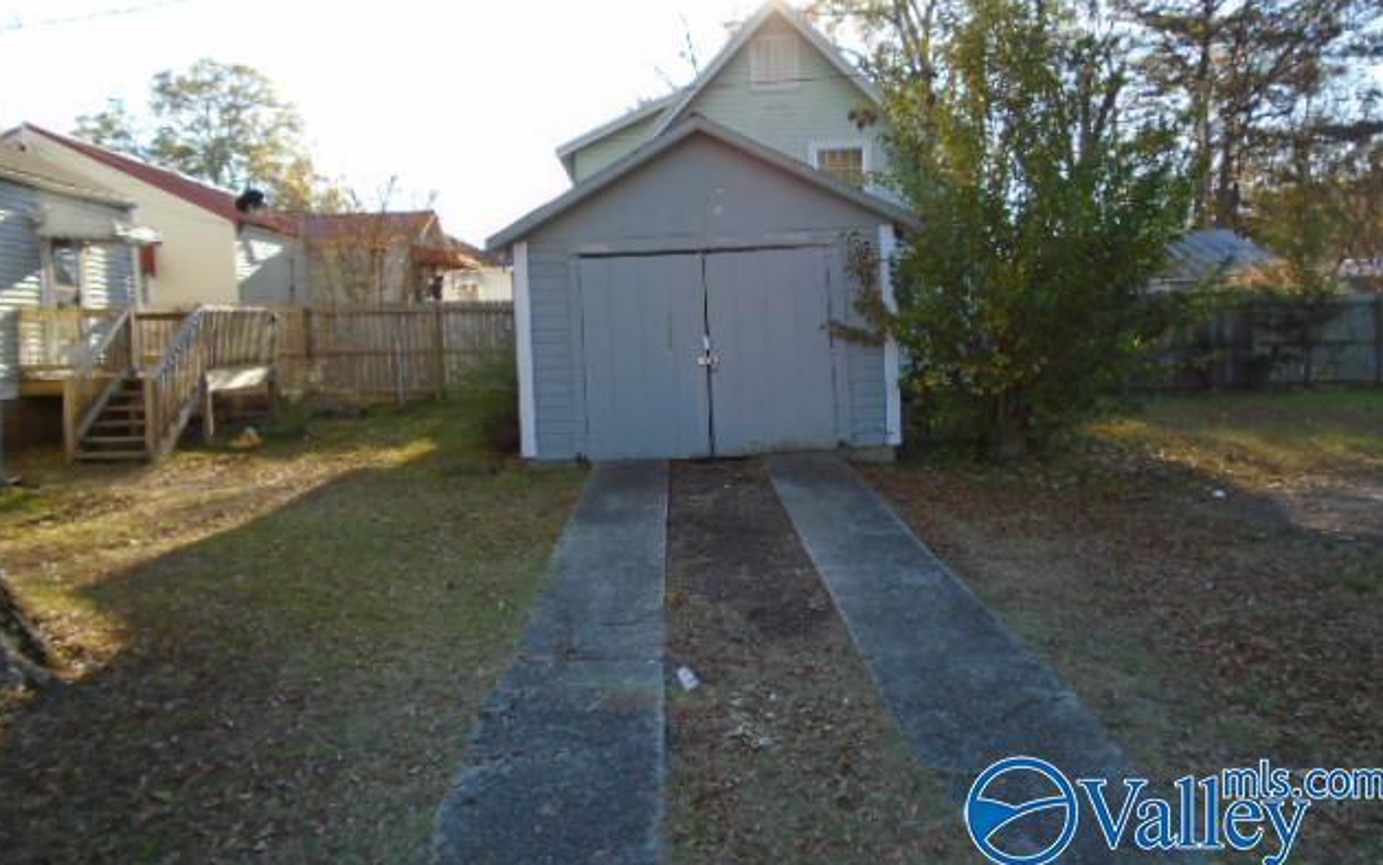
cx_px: 689
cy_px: 382
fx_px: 1056
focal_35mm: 28
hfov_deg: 66.5
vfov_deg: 44.5
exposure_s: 1/250
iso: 100
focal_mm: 4.6
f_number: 3.2
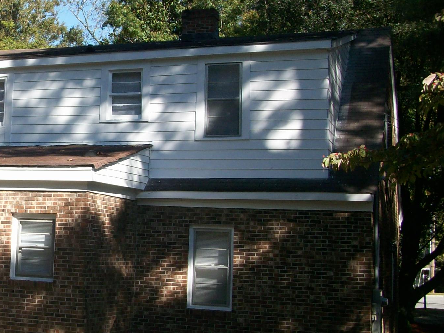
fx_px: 834
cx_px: 23
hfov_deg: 28.4
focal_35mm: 65
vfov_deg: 22.5
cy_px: 112
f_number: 2.8
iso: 64
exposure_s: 1/562
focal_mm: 5.7
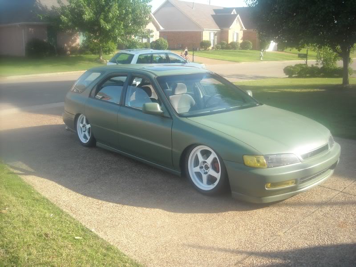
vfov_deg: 40.7
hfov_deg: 52.6
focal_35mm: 35
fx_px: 360
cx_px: 178
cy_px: 134
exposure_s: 1/272
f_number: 2.8
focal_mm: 5.7
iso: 64
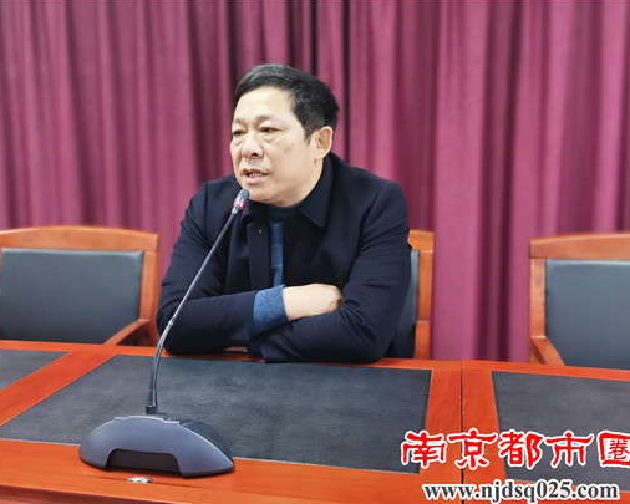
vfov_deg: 42.2
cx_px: 305
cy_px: 254
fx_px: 653
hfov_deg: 51.5
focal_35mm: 35
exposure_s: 1/50
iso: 400
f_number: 1.6
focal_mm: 5.56
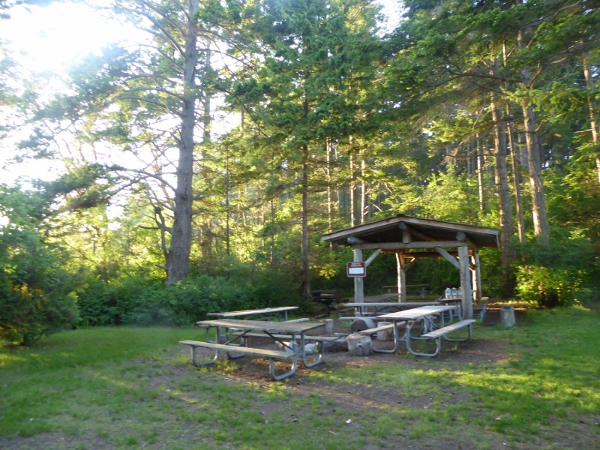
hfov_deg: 71.6
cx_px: 300
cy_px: 225
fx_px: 416
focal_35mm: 24
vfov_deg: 56.8
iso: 400
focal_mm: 4.3
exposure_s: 1/60
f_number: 3.3
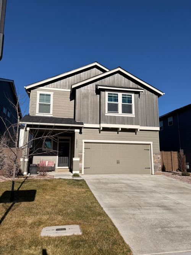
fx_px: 177
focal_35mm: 24
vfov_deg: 71.6
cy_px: 128
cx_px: 96
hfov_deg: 56.8
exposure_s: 1/9091
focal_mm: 6.76
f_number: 1.78
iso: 80
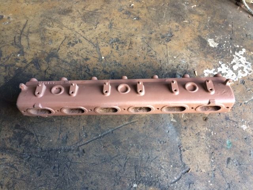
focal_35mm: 29
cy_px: 95
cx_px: 126
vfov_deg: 48.2
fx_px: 212
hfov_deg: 61.7
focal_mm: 4.15
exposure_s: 1/30
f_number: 2.2
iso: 100
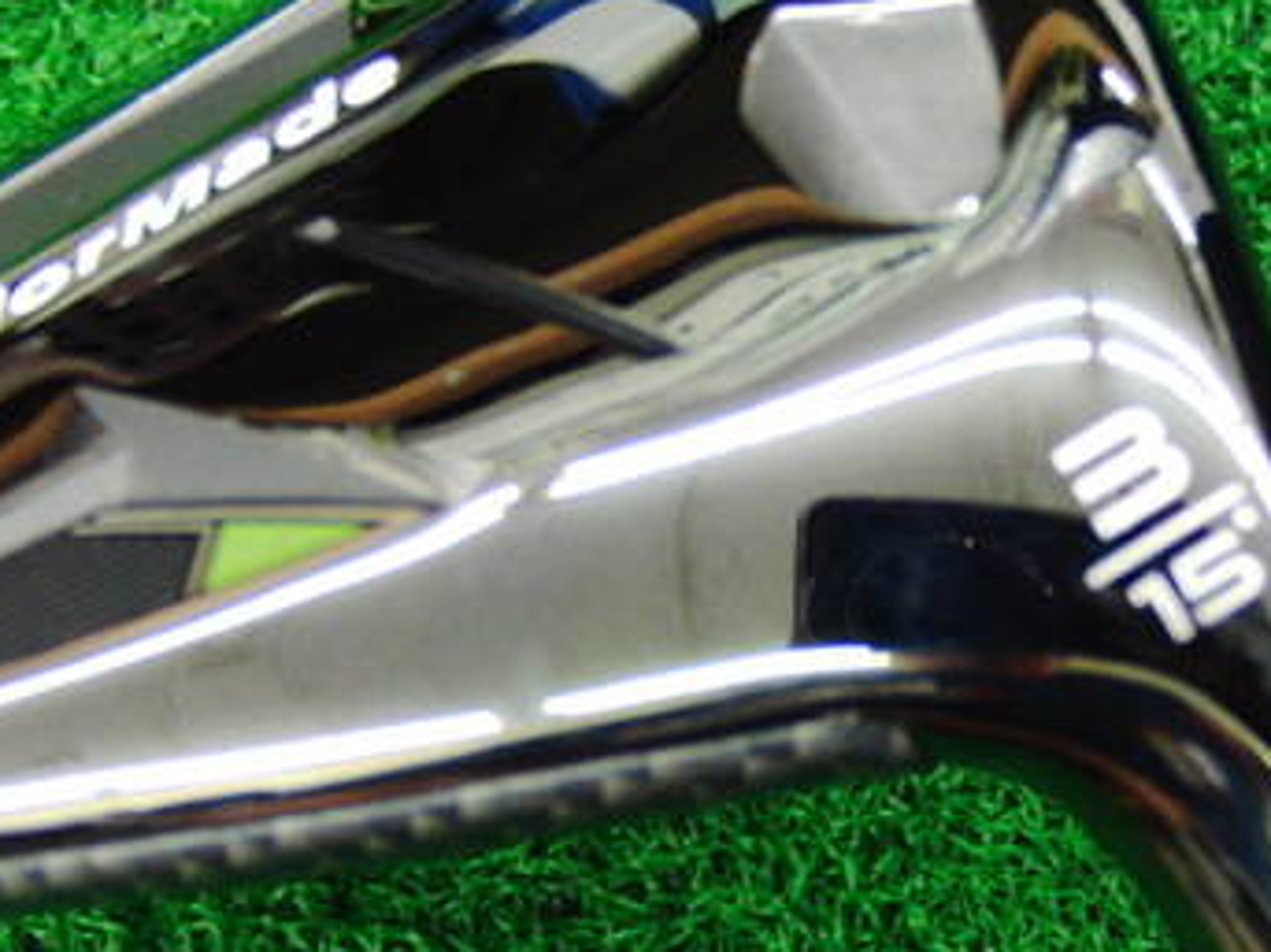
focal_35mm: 69
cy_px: 667
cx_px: 1112
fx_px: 2533
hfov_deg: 27.3
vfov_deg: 21.2
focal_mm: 6.42
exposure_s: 1/25
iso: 400
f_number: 3.6
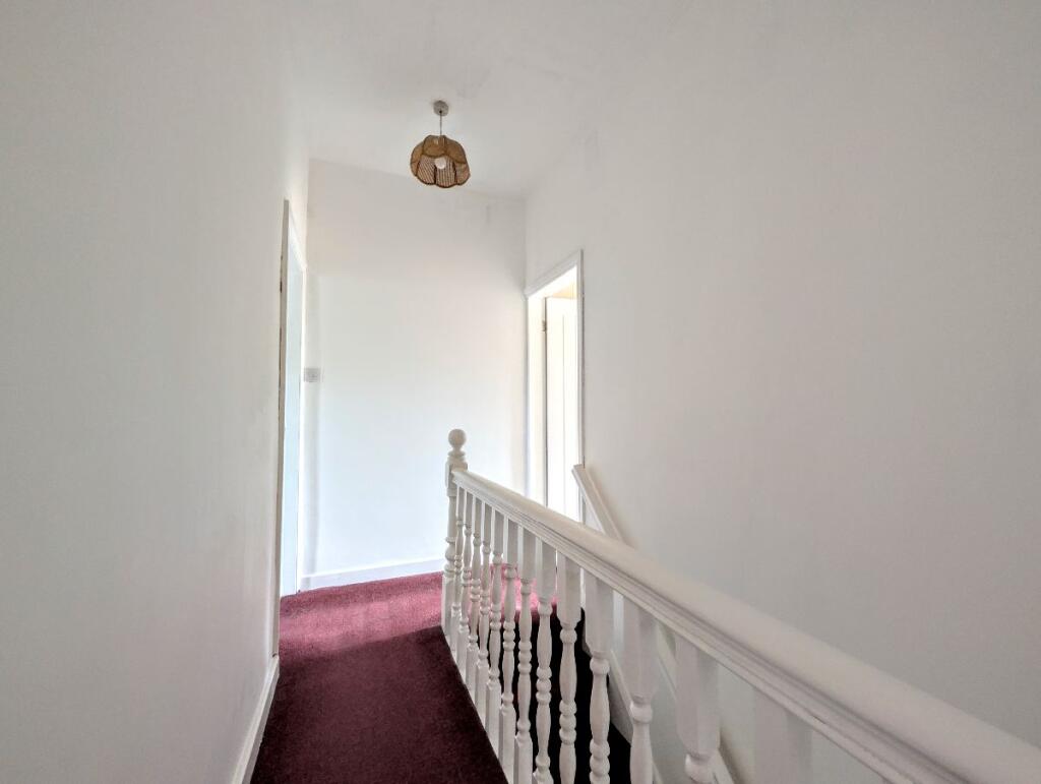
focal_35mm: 12
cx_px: 520
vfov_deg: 94.6
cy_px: 392
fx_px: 361
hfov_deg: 110.5
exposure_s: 1/15
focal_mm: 2.02
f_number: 1.7
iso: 198
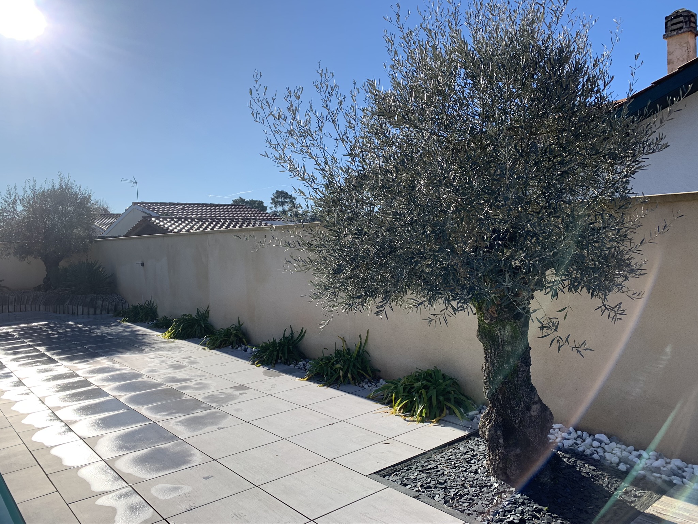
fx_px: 524
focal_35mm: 26
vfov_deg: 53.1
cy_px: 262
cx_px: 349
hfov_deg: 67.3
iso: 25
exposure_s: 1/2075
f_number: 1.8
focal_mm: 4.25
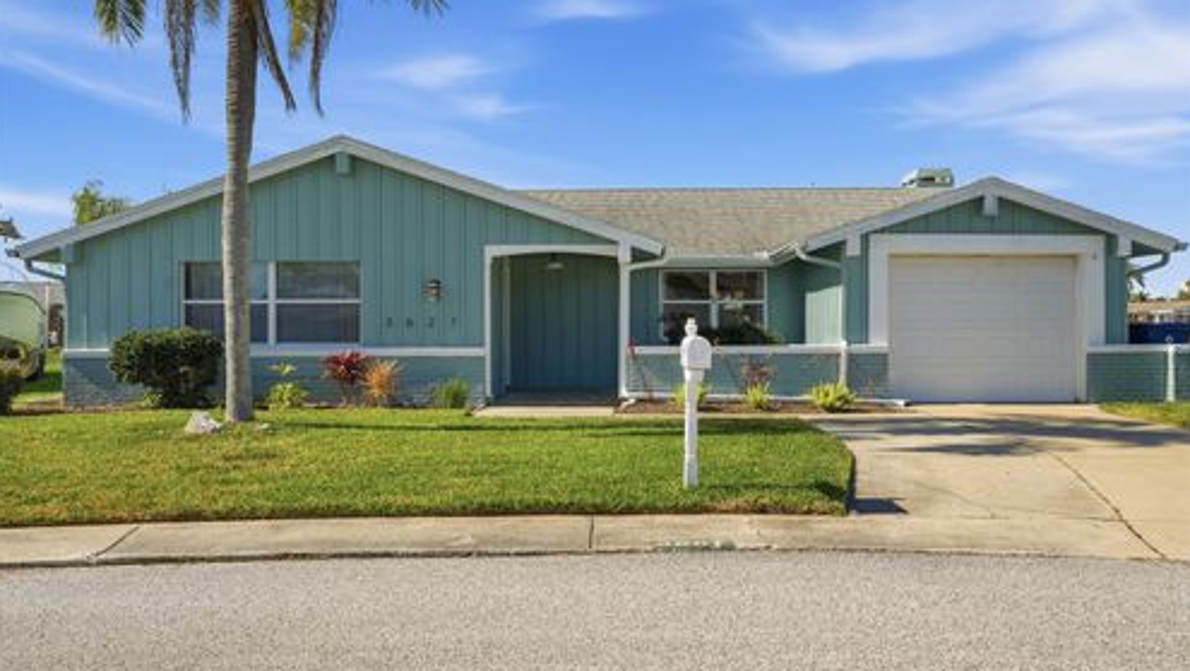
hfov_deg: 54.0
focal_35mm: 37
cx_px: 591
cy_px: 314
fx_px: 1168
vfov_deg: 32.0
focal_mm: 35
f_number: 9
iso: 100
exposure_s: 1/1250
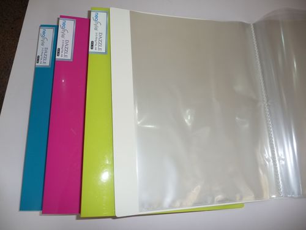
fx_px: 248
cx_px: 153
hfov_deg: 63.4
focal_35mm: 28
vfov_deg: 49.7
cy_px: 115
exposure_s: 1/30
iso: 100
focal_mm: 4.7
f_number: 3.3
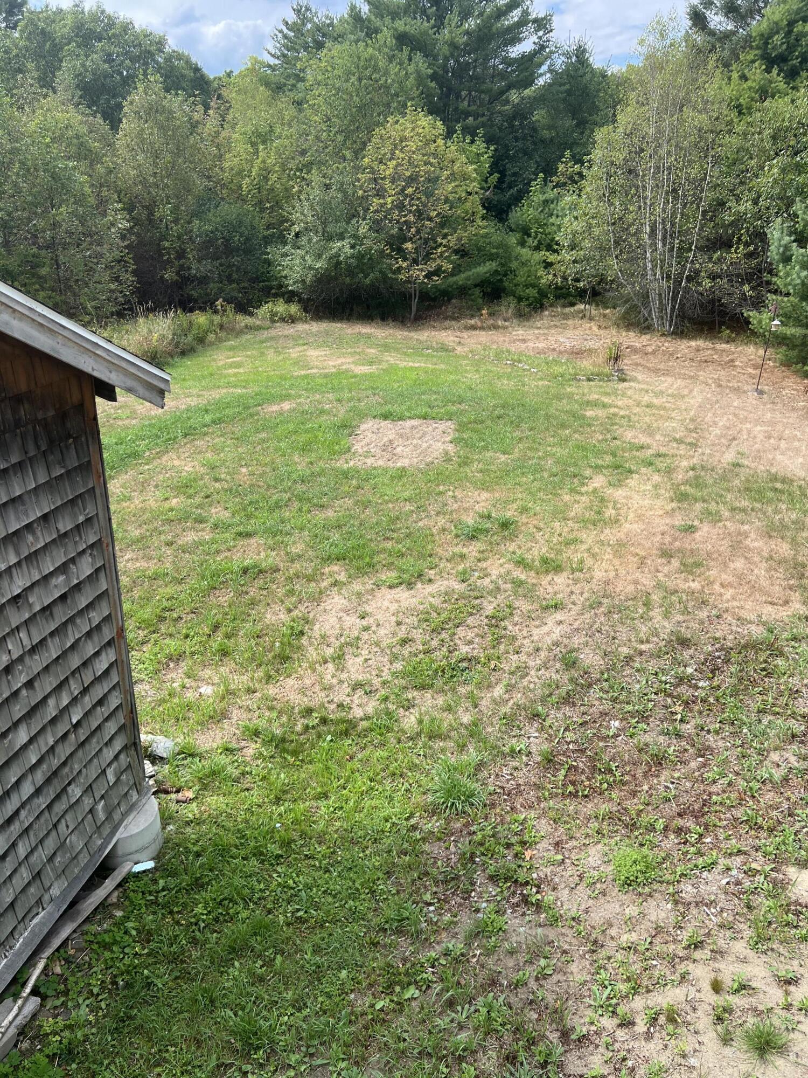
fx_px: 809
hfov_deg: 53.1
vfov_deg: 67.3
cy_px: 539
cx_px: 404
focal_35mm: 26
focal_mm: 5.7
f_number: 1.5
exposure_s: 1/1645
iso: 50
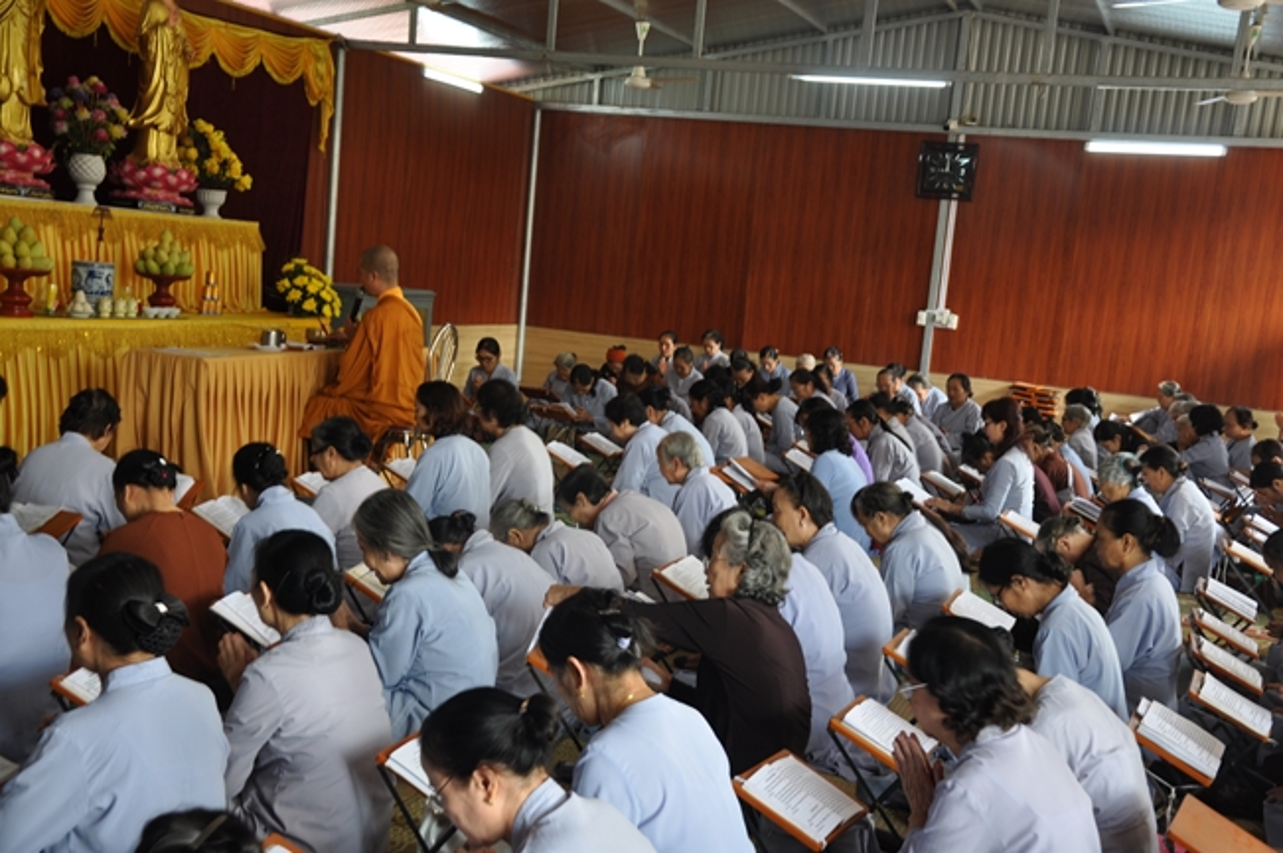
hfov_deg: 43.6
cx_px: 642
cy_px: 426
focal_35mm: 45
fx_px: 1602
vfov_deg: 29.8
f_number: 5
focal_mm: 30
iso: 200
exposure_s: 1/25
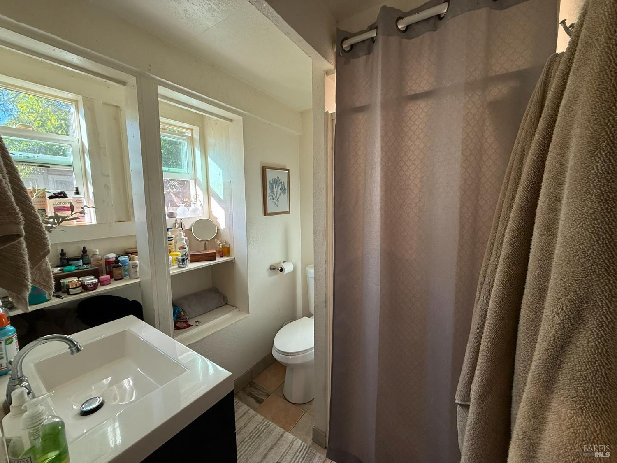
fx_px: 250
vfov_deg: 85.7
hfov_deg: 102.1
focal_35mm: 14
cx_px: 308
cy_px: 232
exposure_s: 1/120
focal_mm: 2.22
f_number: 2.2
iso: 125
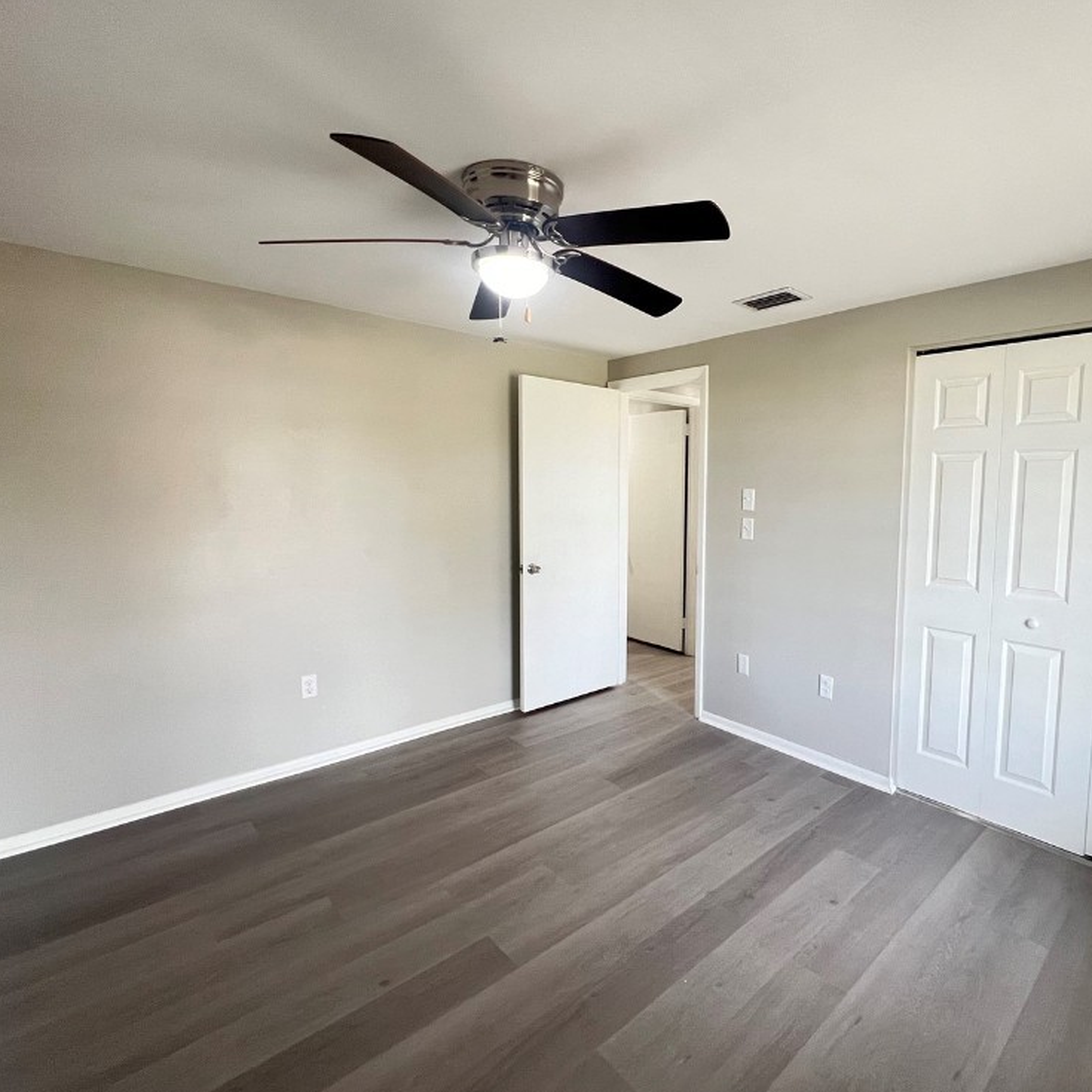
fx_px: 571
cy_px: 532
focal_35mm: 16
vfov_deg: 87.4
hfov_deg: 86.4
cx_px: 651
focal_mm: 1.57
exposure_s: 1/60
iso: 250
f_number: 1.8
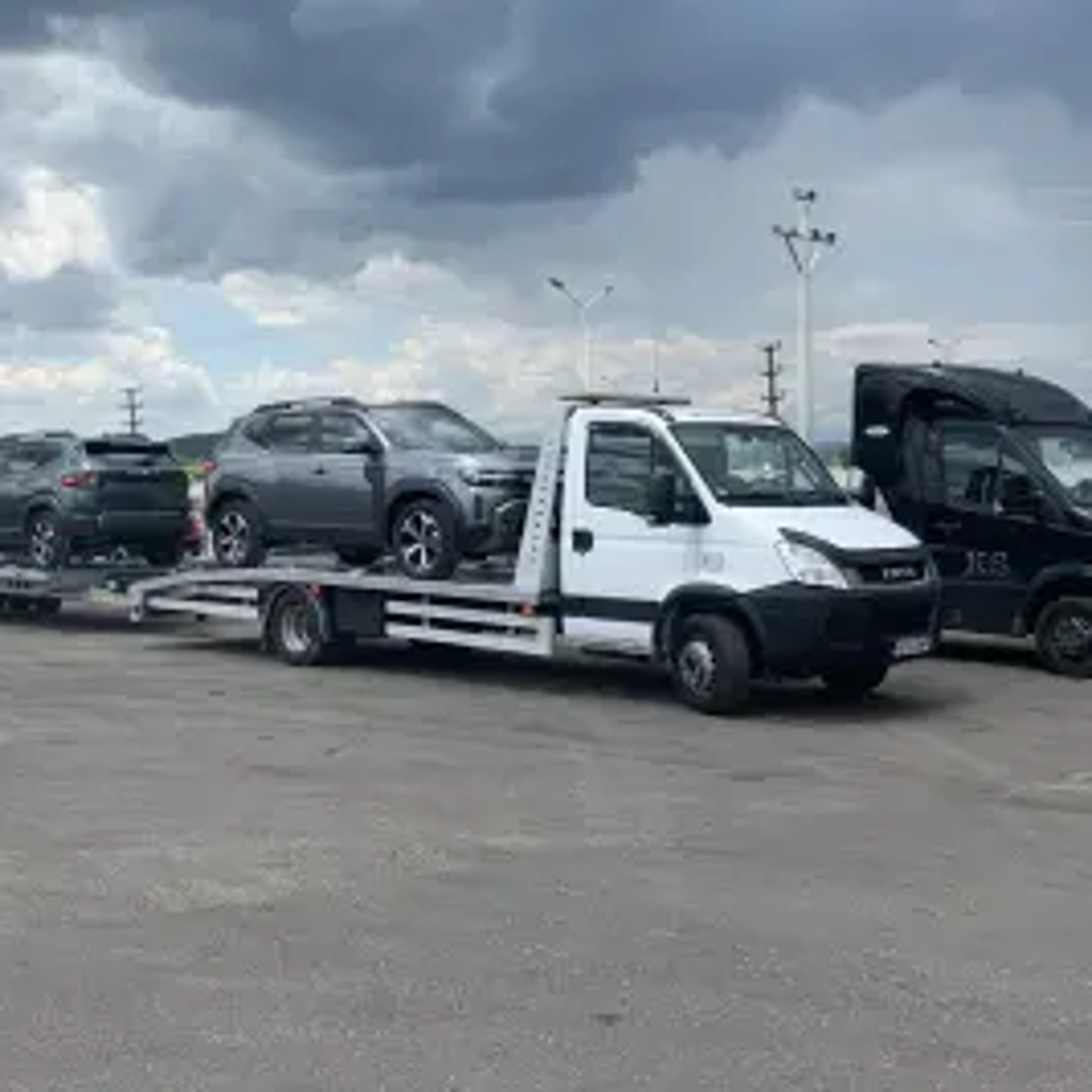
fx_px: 1106
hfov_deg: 51.9
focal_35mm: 31
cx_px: 405
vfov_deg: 52.5
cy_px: 548
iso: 25
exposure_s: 1/1585
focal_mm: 4.25
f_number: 1.8
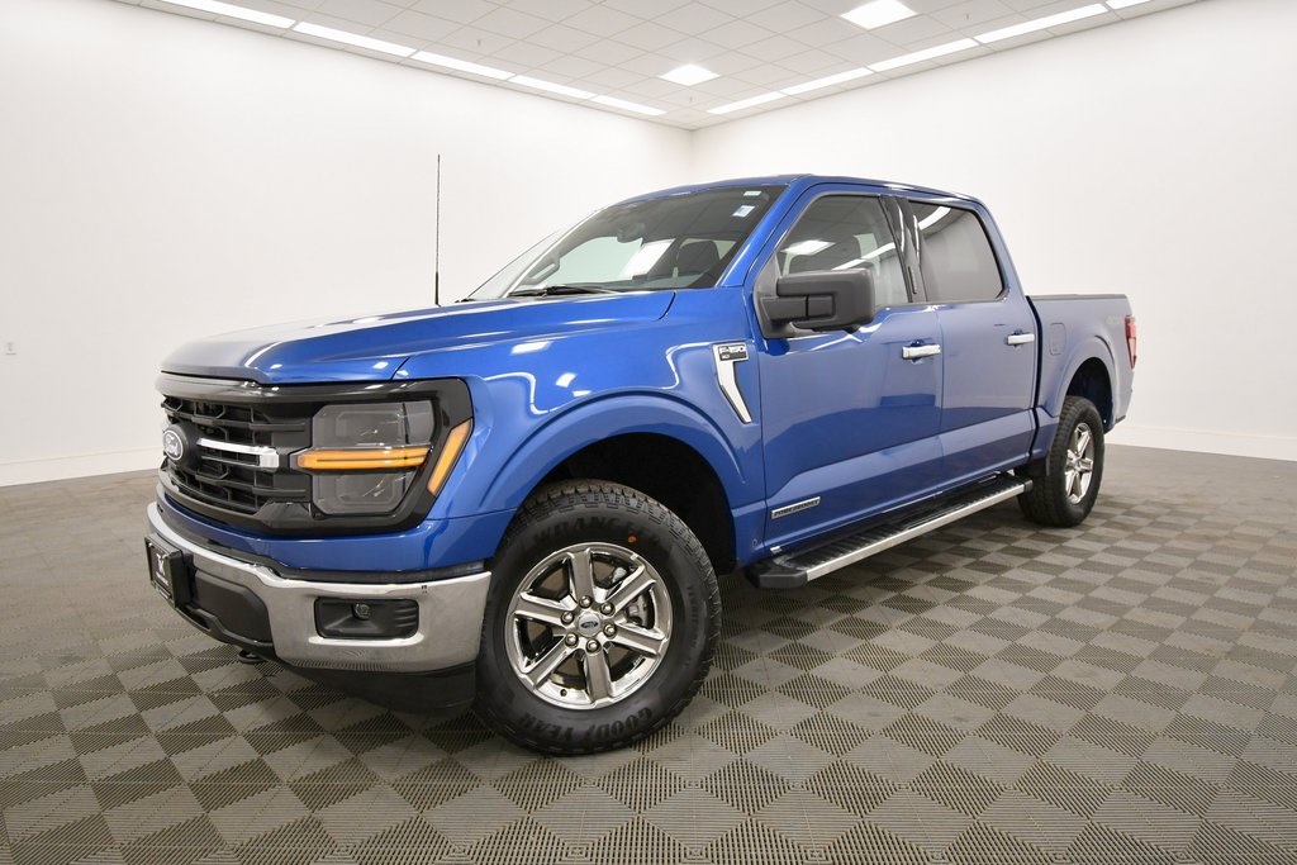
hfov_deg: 81.2
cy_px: 432
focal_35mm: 21
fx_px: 757
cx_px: 648
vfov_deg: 59.5
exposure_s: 1/125
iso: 800
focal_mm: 14
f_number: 5
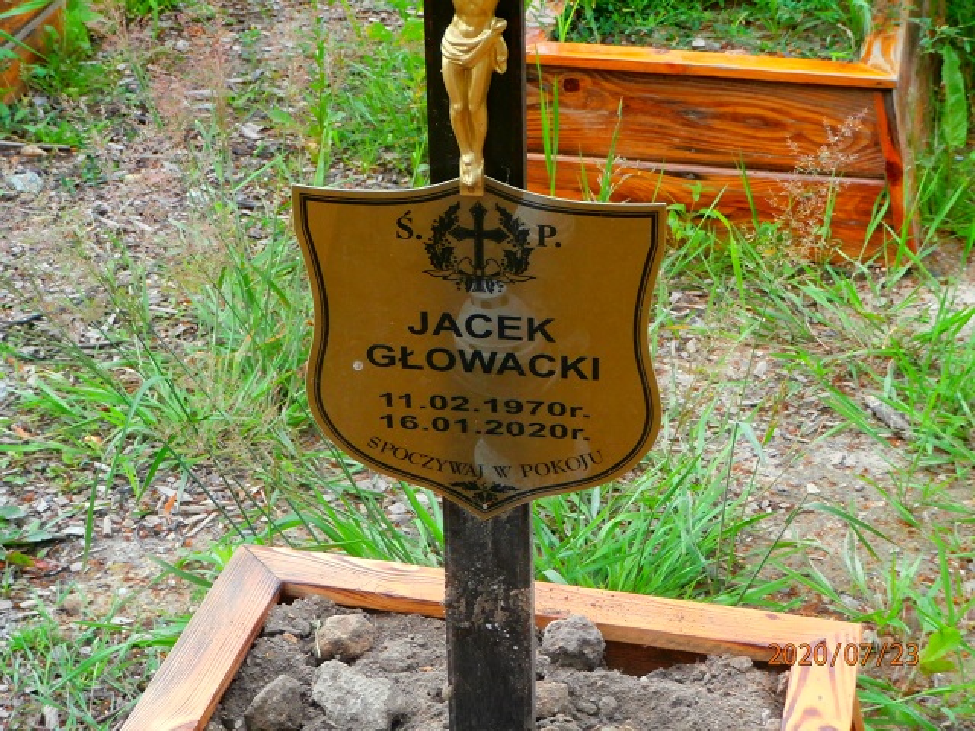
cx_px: 488
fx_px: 2422
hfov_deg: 22.8
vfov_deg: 17.2
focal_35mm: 86
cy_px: 366
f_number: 5
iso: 200
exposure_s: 1/80
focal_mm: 15.16
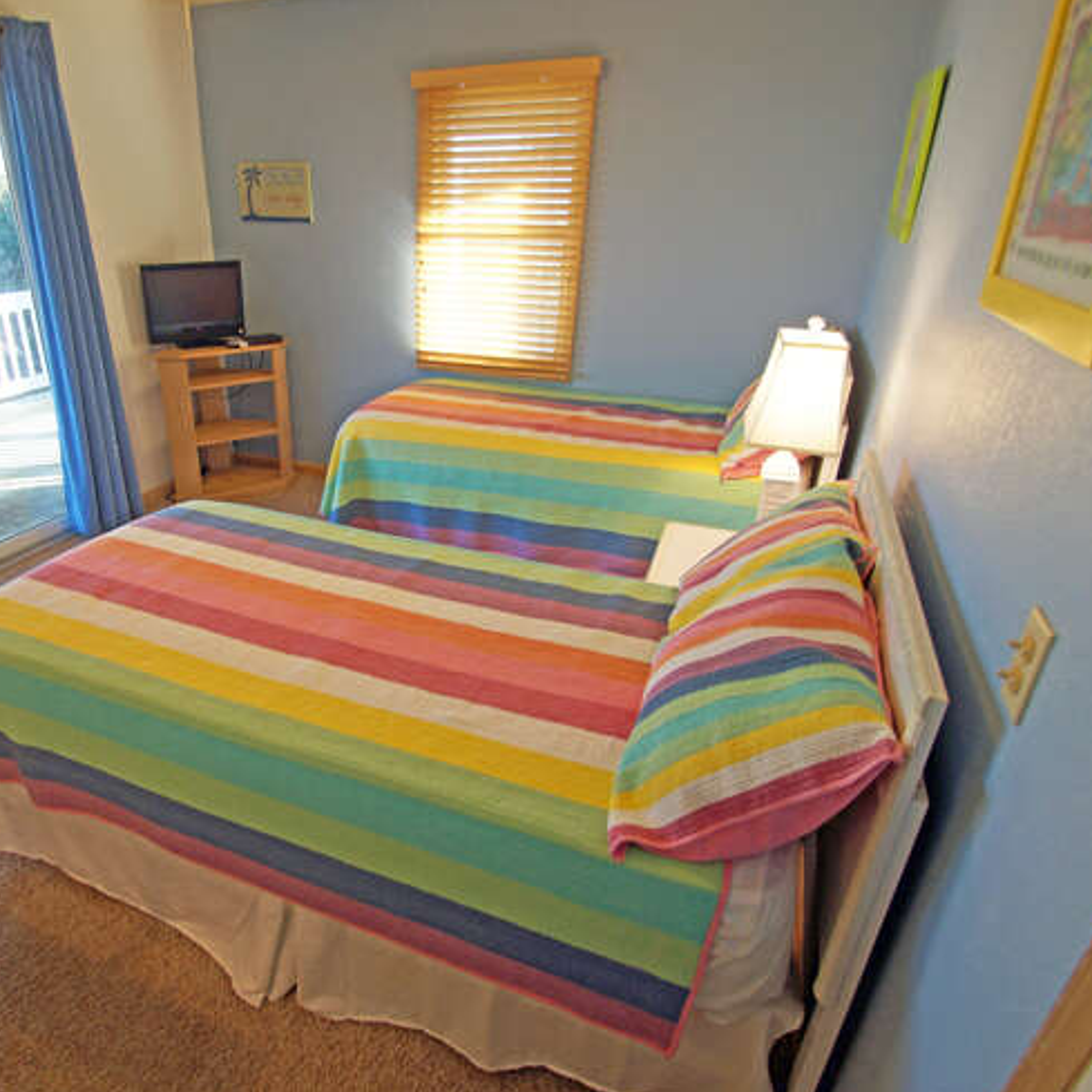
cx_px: 393
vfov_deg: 74.8
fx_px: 714
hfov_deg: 73.2
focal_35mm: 20
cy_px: 545
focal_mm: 10
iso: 250
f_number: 4
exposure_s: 1/60
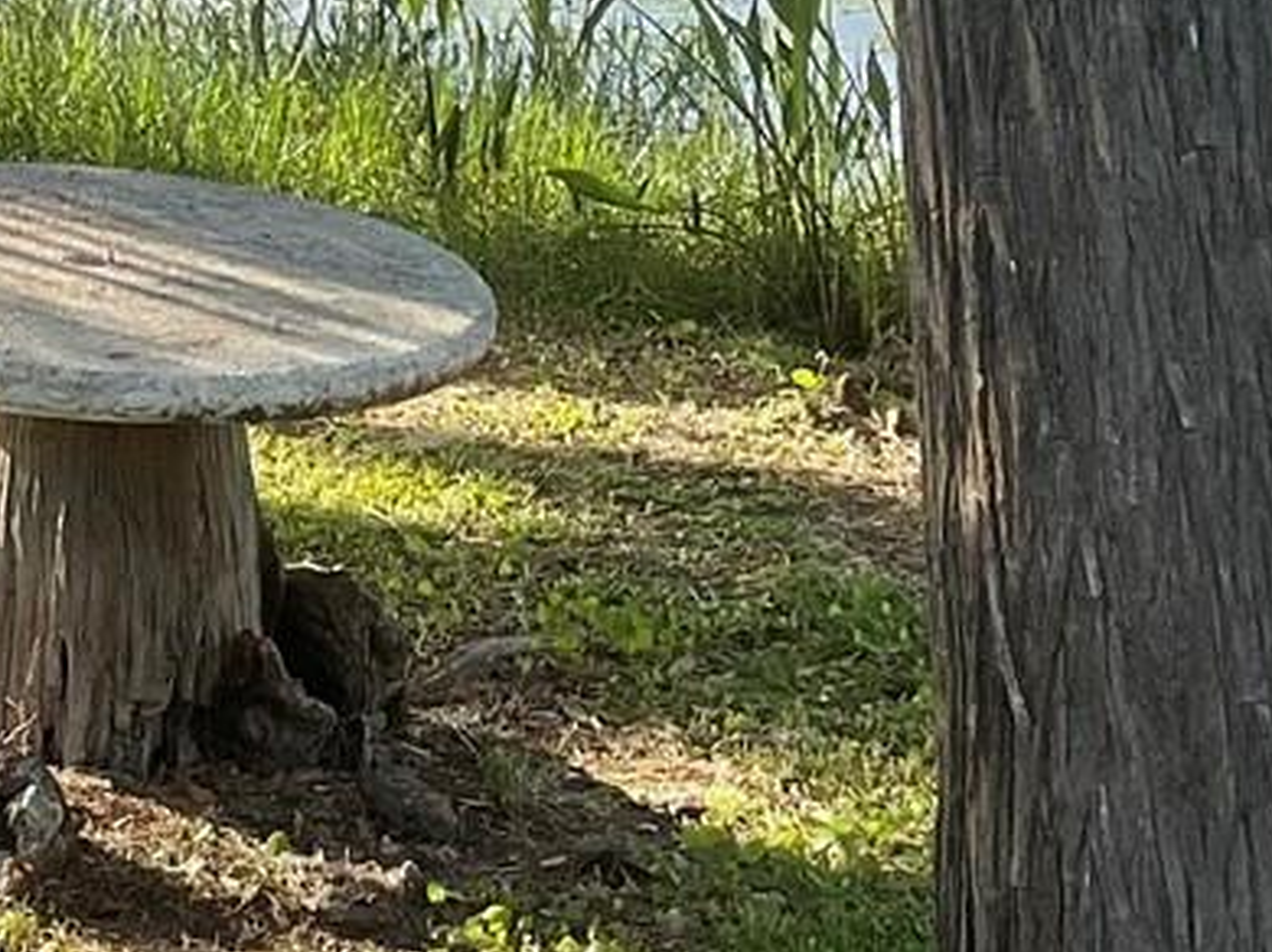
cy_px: -365
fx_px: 4370
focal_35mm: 119
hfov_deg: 16.1
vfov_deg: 12.0
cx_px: -95
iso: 16
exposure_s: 1/709
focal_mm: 3
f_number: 1.8
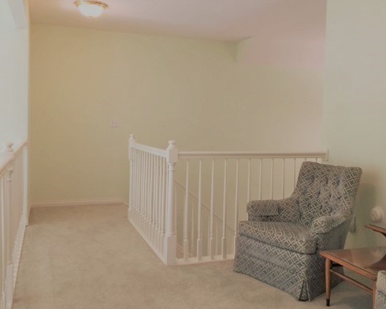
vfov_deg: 40.1
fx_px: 423
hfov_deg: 49.1
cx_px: 203
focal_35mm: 37
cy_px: 142
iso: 40
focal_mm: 4.15
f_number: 2.2
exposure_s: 1/40
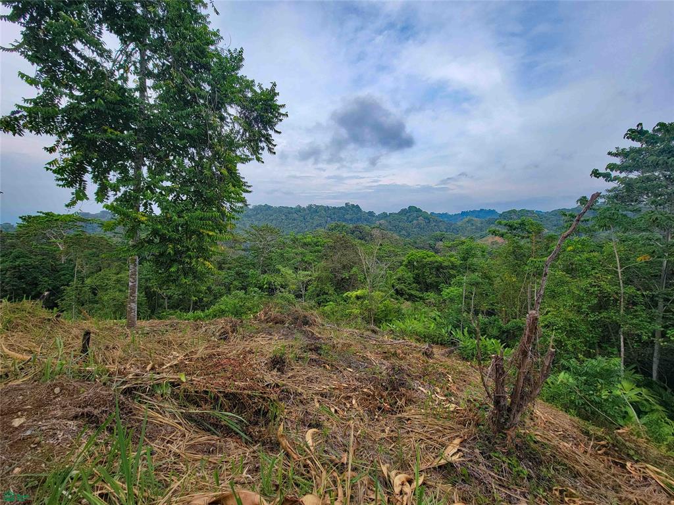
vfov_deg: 89.9
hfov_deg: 106.2
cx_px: 337
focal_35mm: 13
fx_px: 253
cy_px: 252
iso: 50
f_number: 2.2
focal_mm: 2.2
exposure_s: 1/707
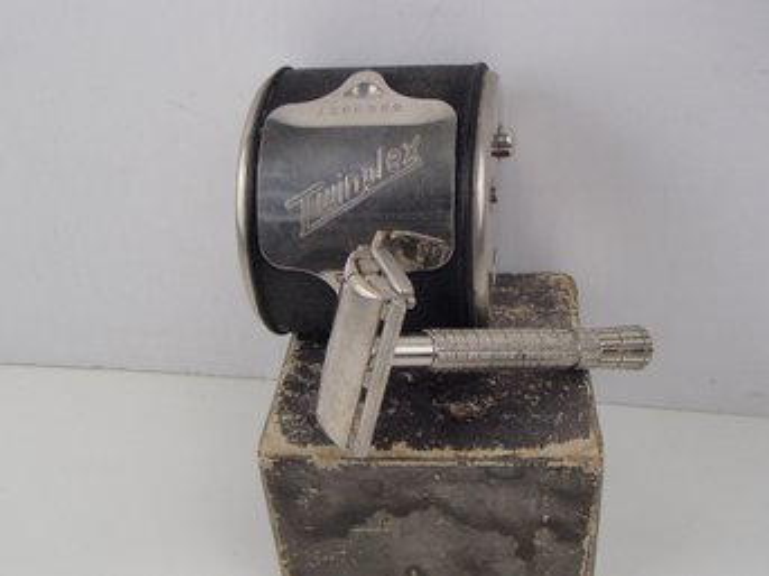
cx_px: 384
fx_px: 822
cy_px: 288
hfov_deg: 50.2
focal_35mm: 37
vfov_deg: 38.6
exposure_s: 1/160
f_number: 4.7
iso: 250
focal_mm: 6.64
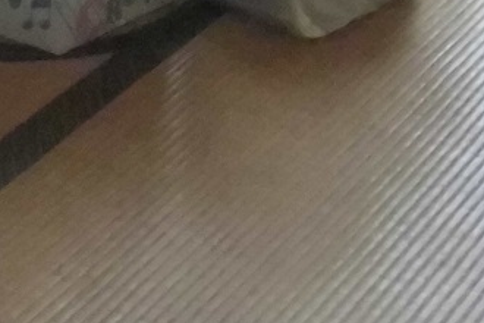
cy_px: 117
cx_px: -273
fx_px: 2205
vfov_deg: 8.4
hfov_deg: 11.9
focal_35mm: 164
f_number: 2.8
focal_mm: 4.7
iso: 800
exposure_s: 1/60
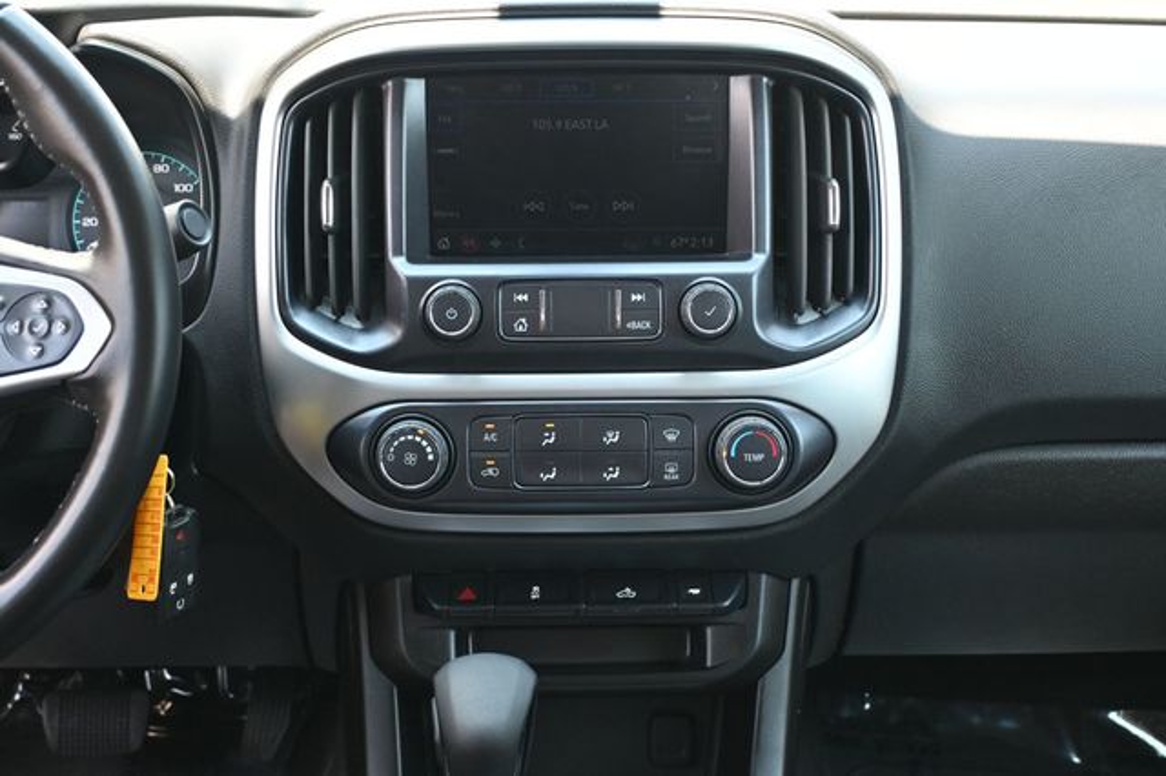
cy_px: 388
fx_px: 1530
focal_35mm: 47
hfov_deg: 41.7
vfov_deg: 28.5
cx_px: 583
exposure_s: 1/125
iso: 1000
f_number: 5
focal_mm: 31.5
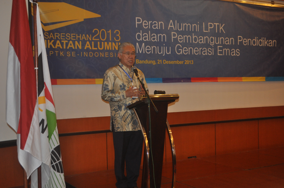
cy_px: 94
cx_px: 142
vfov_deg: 26.4
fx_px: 402
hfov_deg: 38.9
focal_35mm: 51
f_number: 5
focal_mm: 34
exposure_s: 1/60
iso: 800
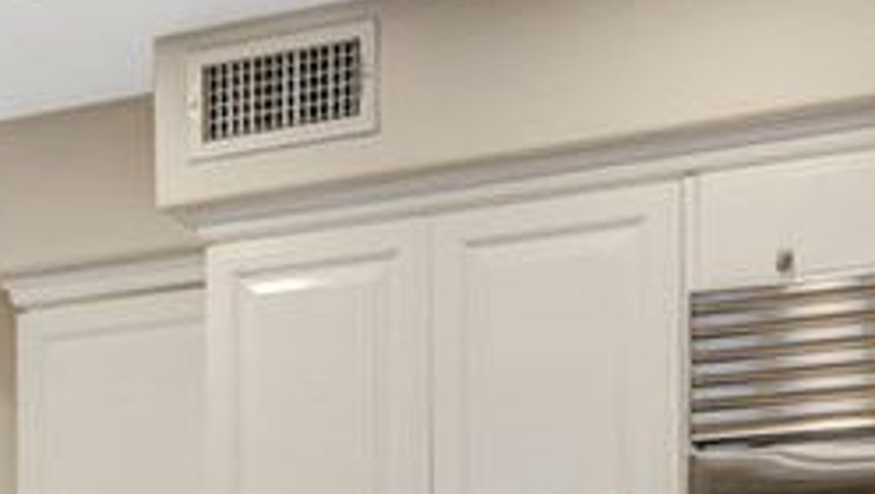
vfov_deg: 11.9
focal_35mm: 95
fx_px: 2206
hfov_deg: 21.0
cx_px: -155
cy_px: 843
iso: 100
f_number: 4
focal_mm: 22
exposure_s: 1/15
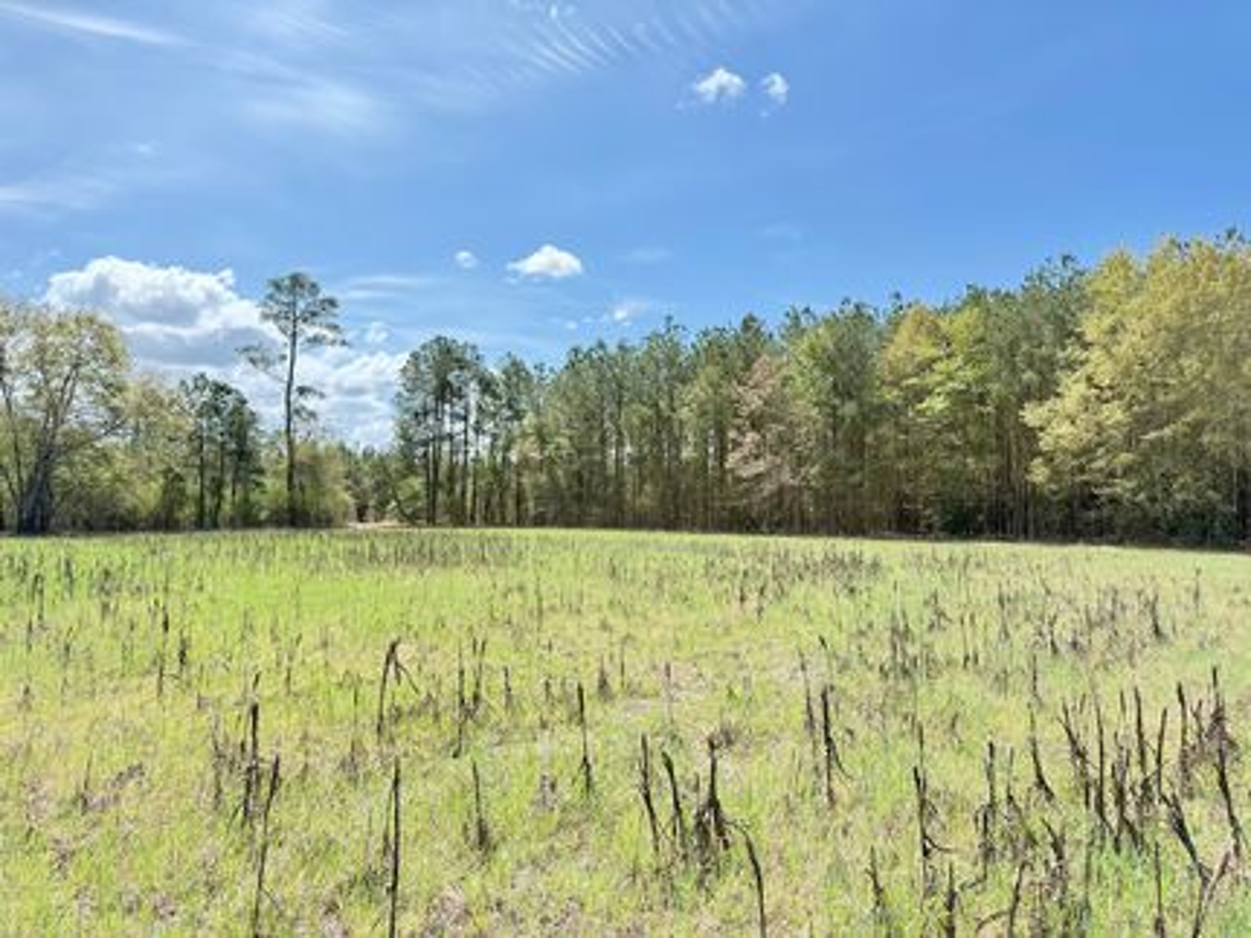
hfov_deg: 71.6
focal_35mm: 24
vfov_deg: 56.8
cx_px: 626
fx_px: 867
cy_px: 469
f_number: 1.78
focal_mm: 6.76
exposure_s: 1/2703
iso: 100
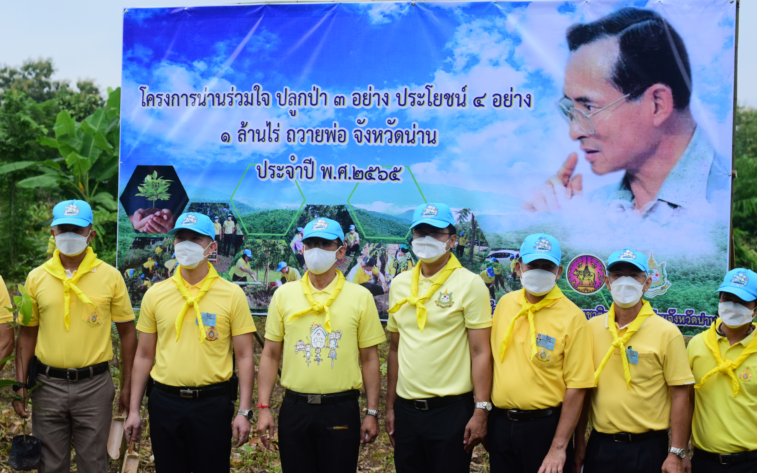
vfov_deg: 16.9
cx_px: 378
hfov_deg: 26.8
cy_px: 237
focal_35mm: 77
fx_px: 1589
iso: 1250
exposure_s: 1/2500
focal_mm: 50
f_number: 5.6
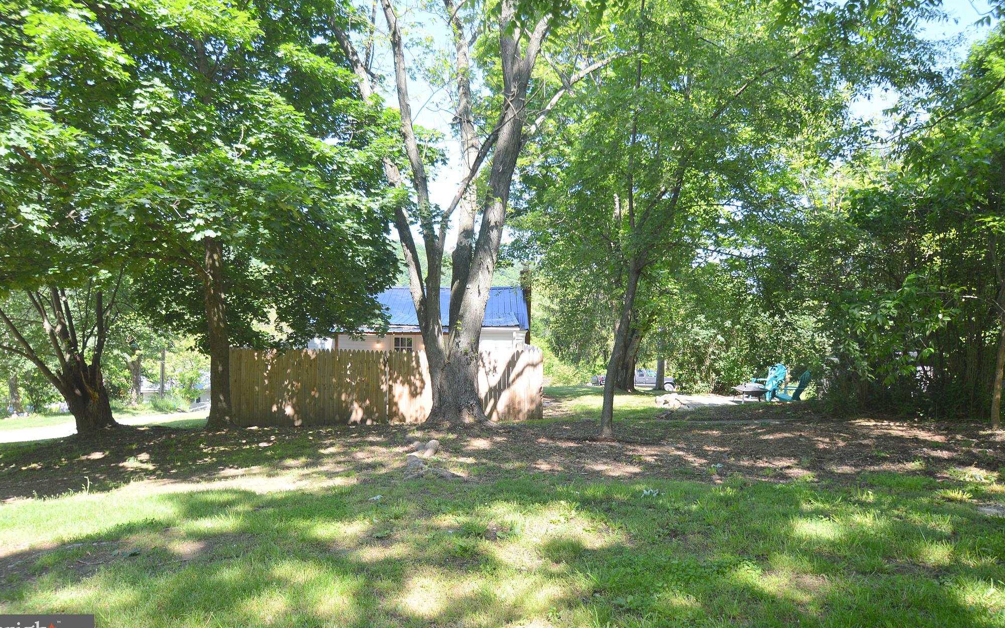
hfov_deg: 75.9
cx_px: 499
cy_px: 308
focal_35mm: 24
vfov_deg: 52.0
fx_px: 644
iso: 160
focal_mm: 15
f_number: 5.6
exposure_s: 1/125
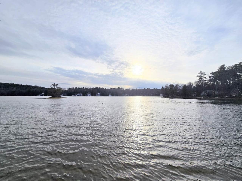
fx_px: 91
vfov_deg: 89.9
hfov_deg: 106.2
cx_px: 121
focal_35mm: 13
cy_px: 90
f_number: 2.2
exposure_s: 1/4268
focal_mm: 2.2
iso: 50
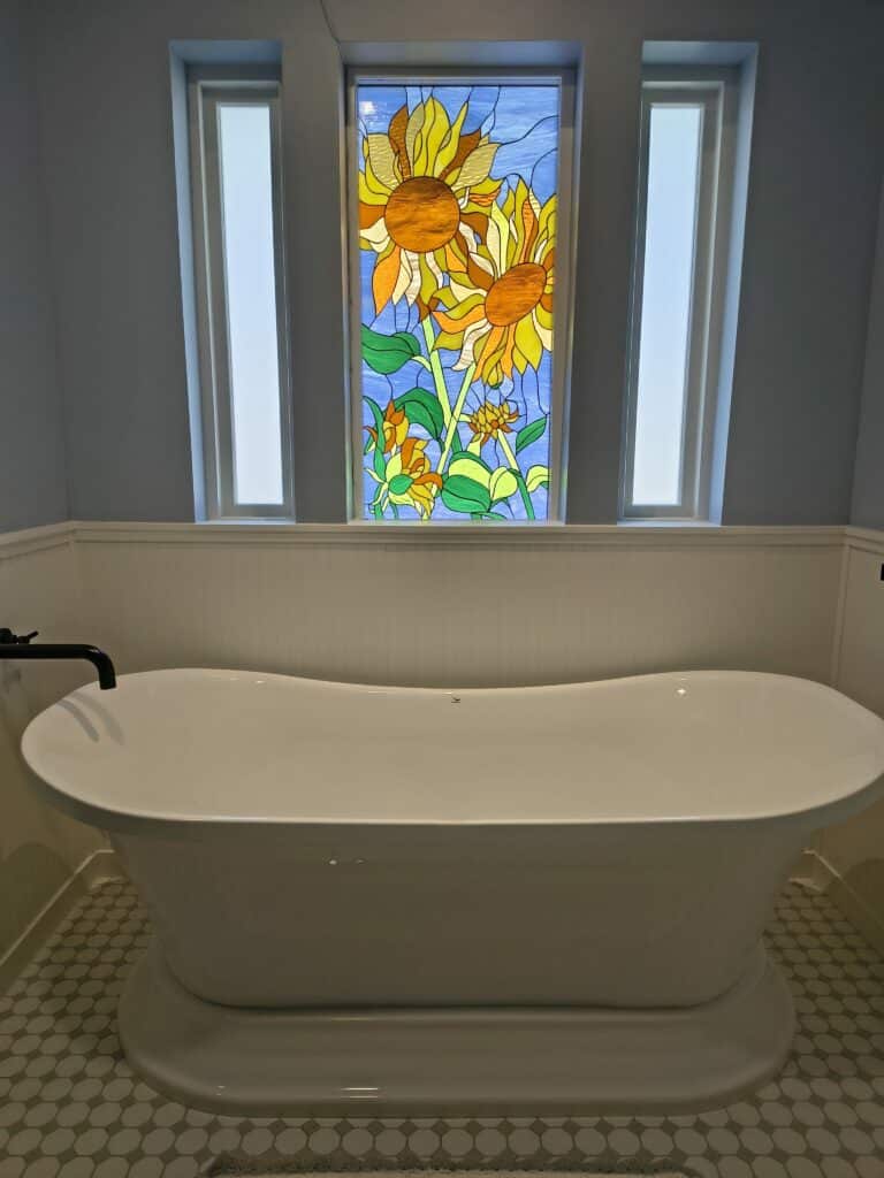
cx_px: 442
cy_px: 589
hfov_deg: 56.8
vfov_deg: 71.6
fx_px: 817
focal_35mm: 24
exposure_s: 1/120
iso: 160
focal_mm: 5.56
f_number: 1.8
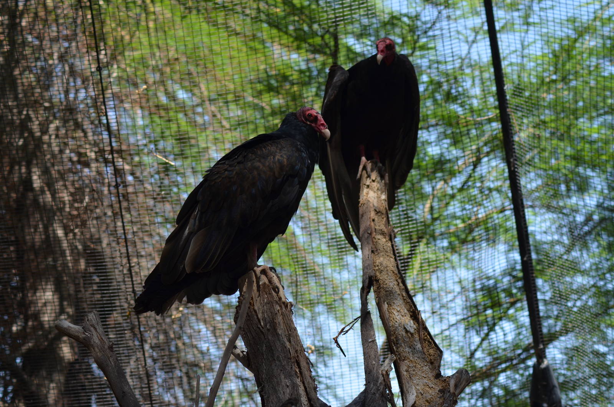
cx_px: 307
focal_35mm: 123
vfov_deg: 11.1
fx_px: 2094
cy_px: 204
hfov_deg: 16.7
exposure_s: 1/500
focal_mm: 82
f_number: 5.6
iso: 250
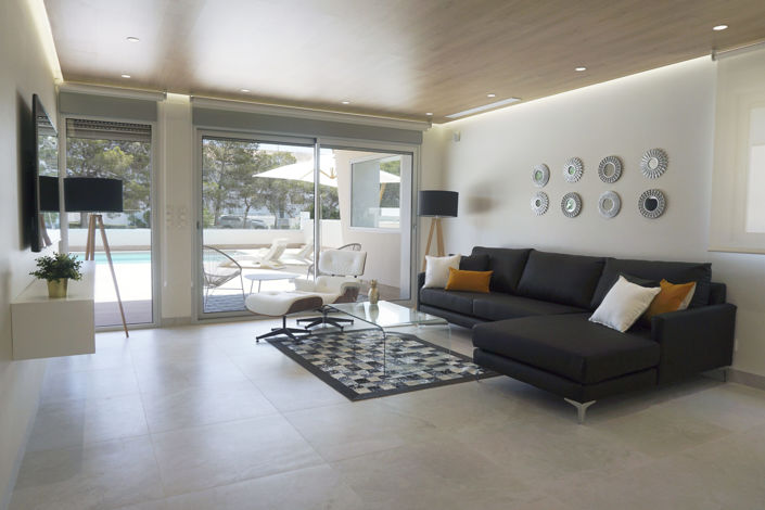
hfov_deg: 73.7
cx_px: 382
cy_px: 255
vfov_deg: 53.1
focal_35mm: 24
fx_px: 510
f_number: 8
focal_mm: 16
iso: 100
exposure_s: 1/125
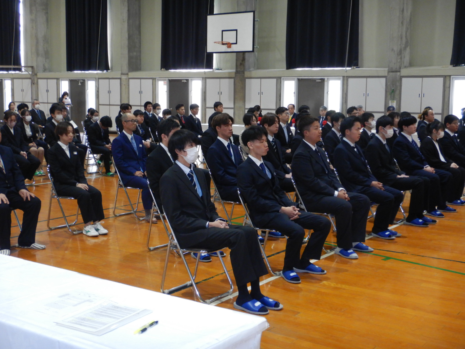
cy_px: 174
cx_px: 232
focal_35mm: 48
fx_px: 645
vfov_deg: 30.3
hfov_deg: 39.7
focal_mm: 8.5
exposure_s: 1/30
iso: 560
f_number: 4.3
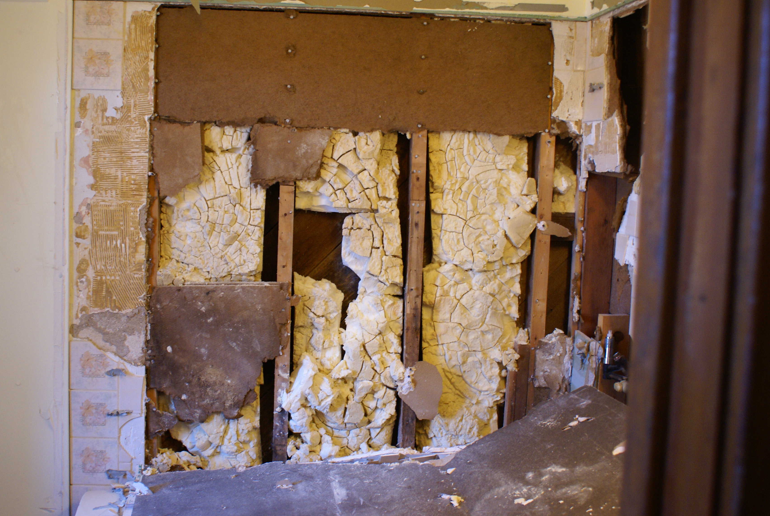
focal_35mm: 41
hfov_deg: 47.3
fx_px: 878
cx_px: 373
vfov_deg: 32.7
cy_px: 246
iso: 400
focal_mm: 24
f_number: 4.5
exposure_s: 1/20
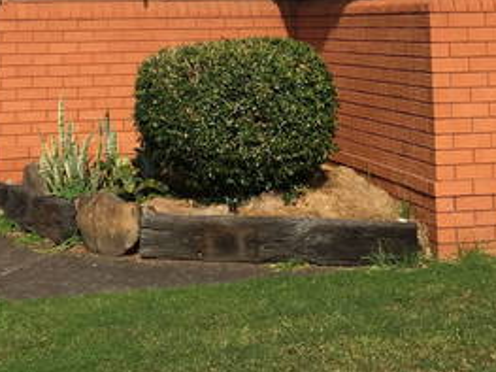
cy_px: -155
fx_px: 1246
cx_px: 240
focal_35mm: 87
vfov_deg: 15.8
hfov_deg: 22.5
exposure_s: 1/2326
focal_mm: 4.15
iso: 32
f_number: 2.2
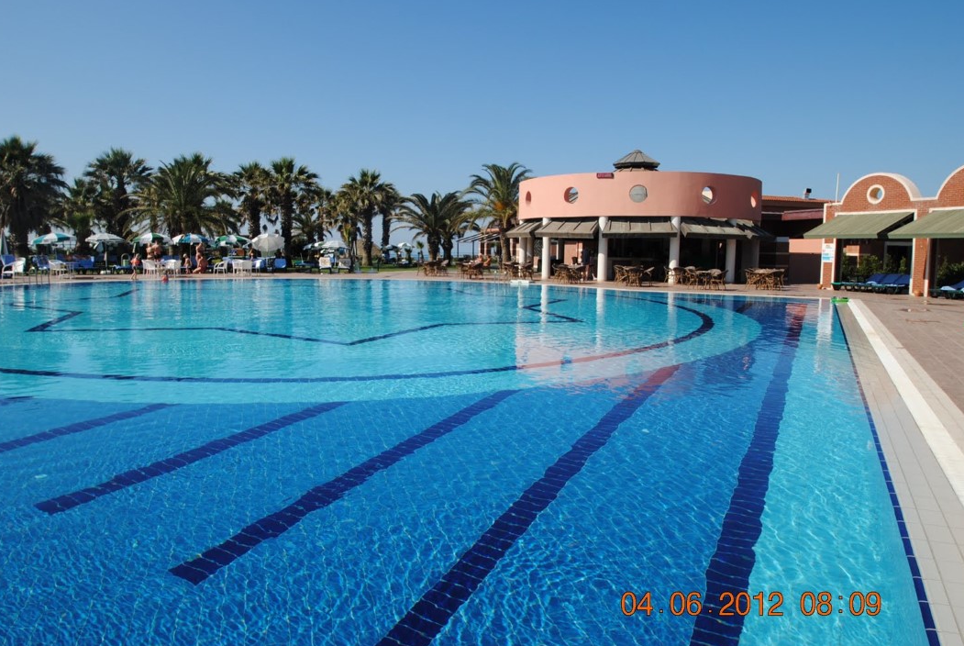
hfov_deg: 72.4
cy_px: 305
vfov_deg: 52.2
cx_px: 455
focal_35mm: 25
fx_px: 658
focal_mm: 15
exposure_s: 1/250
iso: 100
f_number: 8
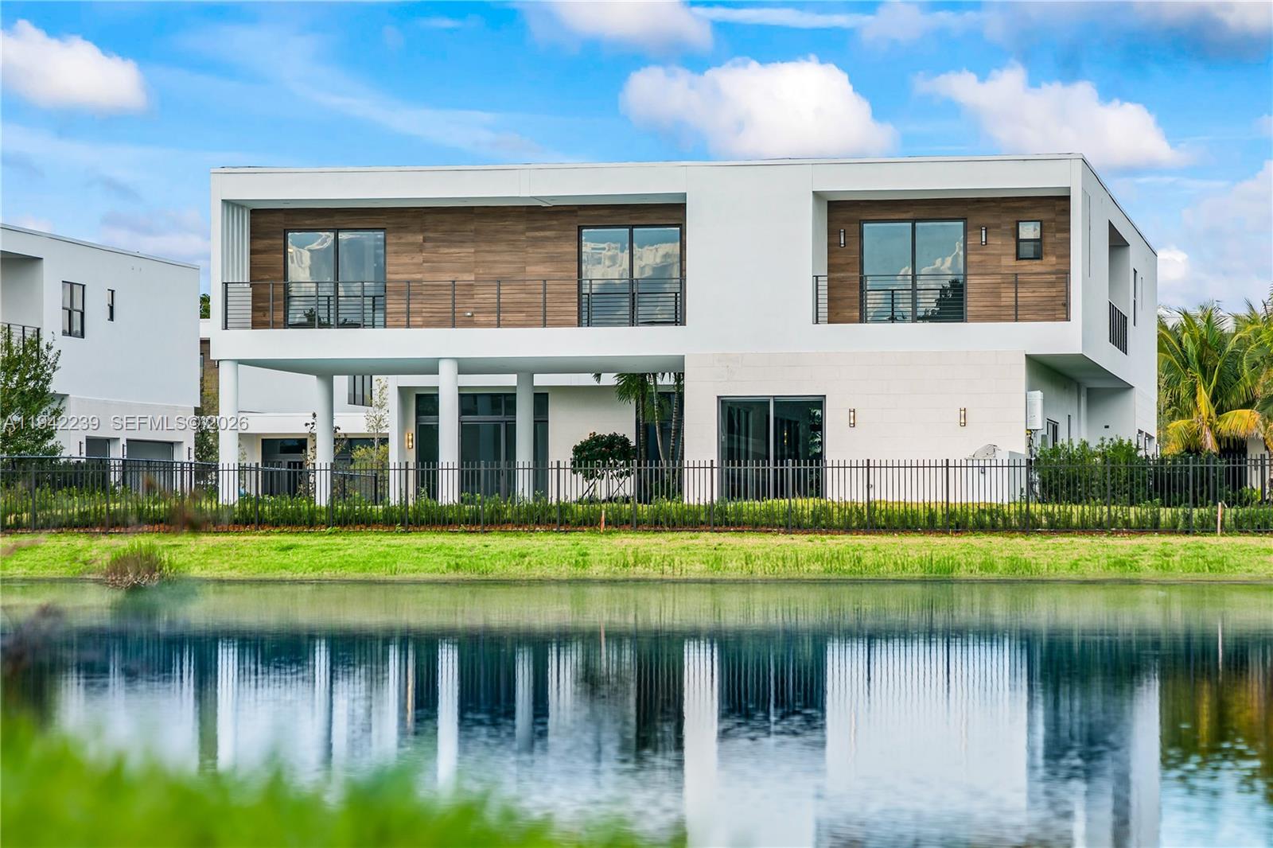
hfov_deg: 19.5
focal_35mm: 105
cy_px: 424
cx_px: 636
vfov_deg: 13.0
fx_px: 3712
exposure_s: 1/320
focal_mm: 70
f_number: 2.8
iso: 100
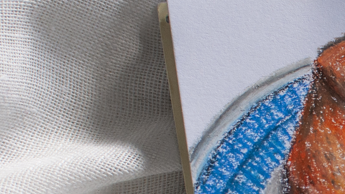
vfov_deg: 6.1
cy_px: 275
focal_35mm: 197
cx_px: 459
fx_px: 1801
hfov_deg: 10.7
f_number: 3.5
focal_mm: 35
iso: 200
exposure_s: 1/200
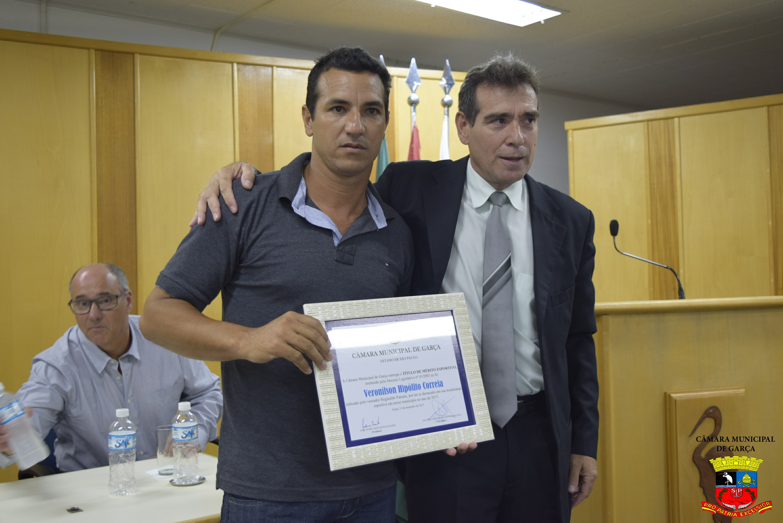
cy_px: 262
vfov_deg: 34.3
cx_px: 392
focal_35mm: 39
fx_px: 849
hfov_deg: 49.5
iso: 560
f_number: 4
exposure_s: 1/60
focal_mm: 26
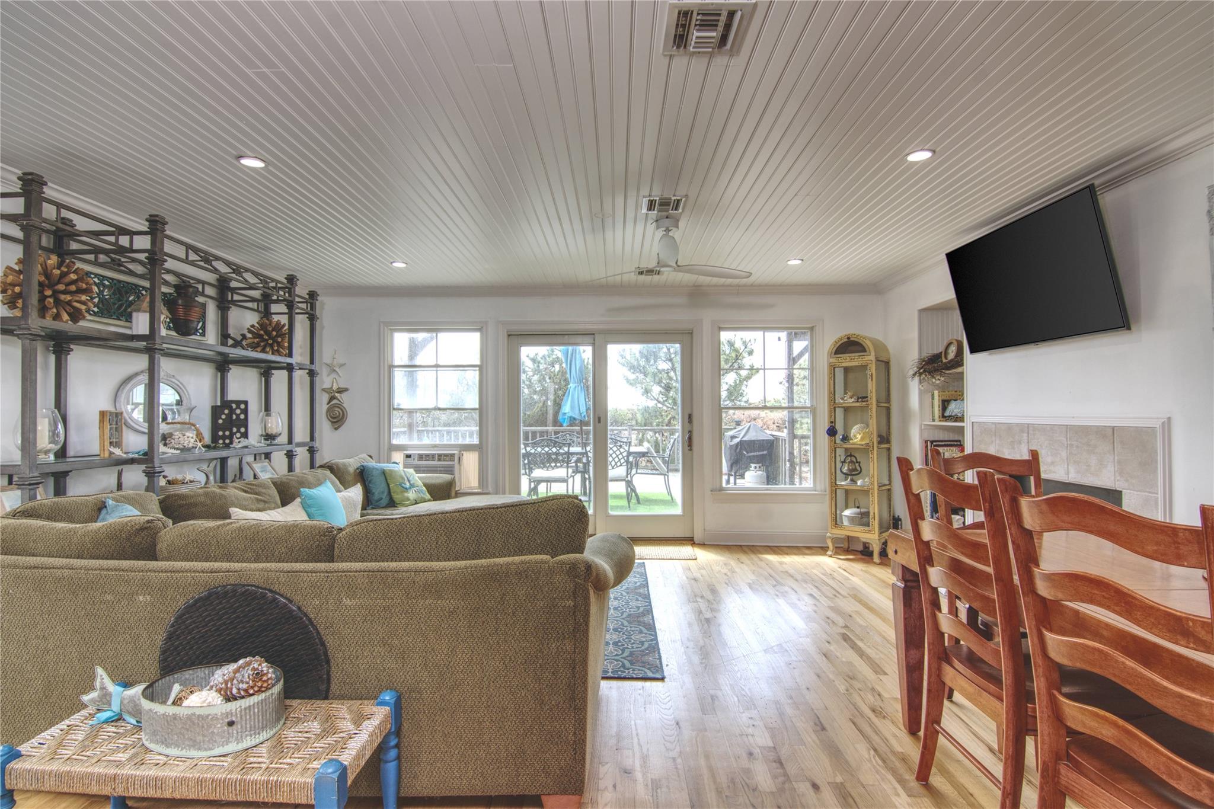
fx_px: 556
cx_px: 607
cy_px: 404
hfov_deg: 95.0
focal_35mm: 16
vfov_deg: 72.0
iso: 320
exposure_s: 1/25
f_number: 8
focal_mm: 11
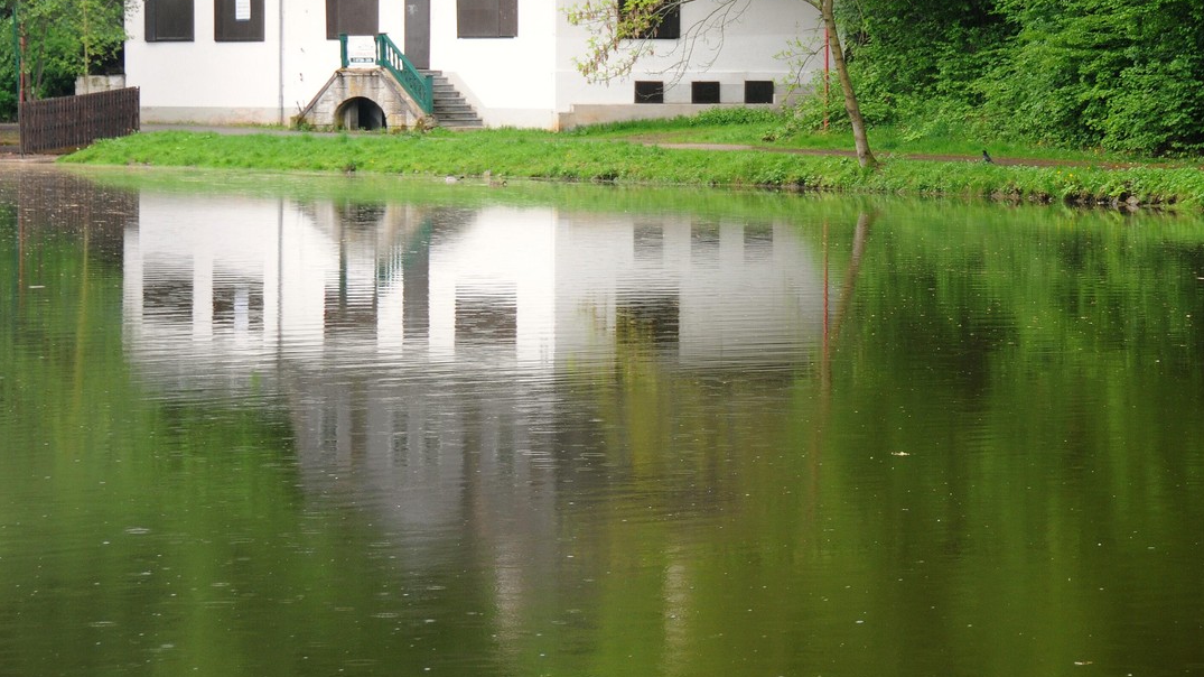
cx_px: 837
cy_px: 86
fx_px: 4245
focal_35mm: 133
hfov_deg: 16.1
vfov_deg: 9.1
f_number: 4.8
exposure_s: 1/60
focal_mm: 56
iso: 200
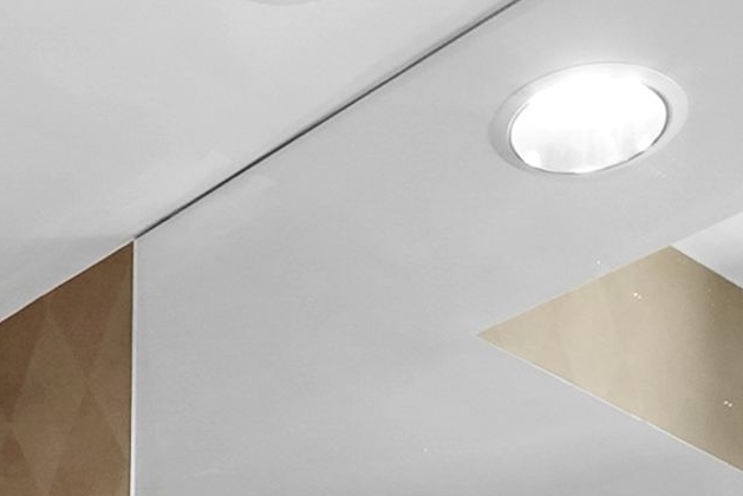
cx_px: 102
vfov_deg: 12.8
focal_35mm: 81
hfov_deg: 24.5
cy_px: 1202
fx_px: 1672
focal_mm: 12
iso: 2500
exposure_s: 1/3
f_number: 13
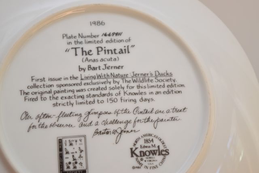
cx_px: 130
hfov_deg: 26.0
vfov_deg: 17.5
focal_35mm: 78
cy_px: 86
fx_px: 561
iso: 800
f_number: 5.6
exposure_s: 1/125
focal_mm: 52
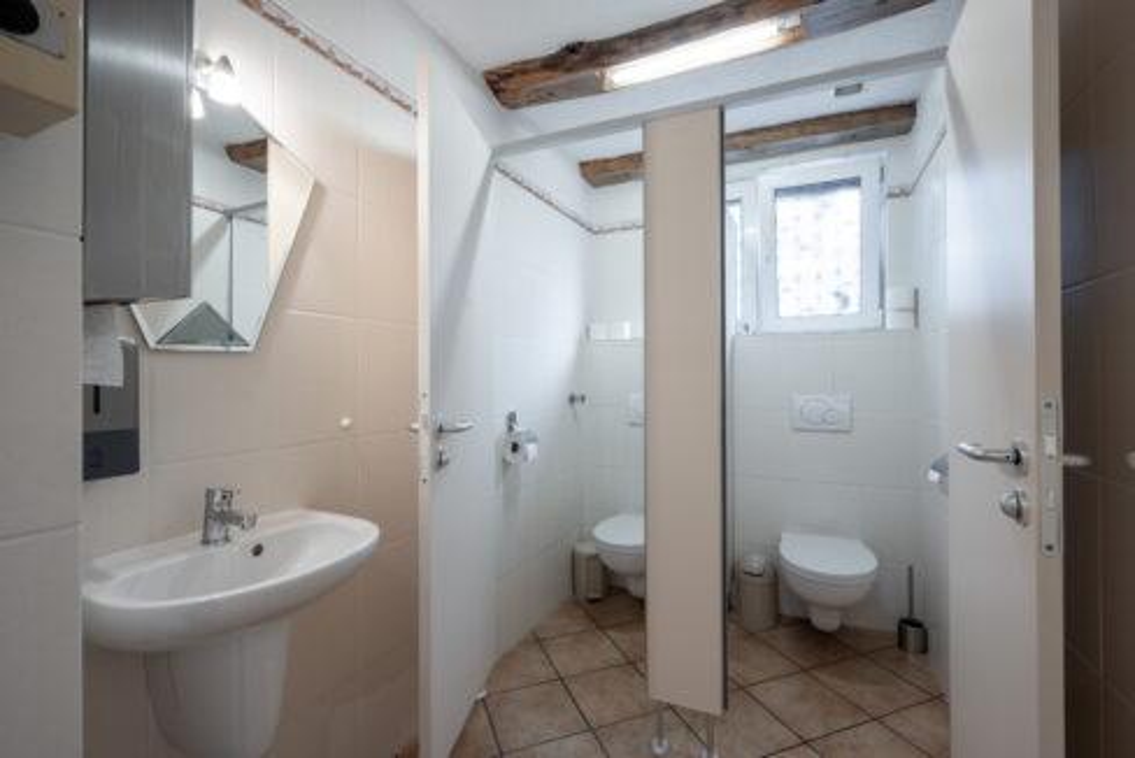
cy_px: 379
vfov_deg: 73.8
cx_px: 568
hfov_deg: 96.7
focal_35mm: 16
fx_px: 505
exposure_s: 1/6
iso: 200
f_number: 9
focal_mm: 16
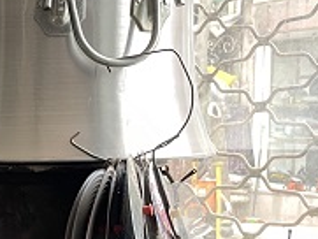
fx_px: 791
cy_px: 200
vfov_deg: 17.0
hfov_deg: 19.0
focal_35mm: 86
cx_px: -202
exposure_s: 1/95
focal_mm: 4.2
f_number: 1.6
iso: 125
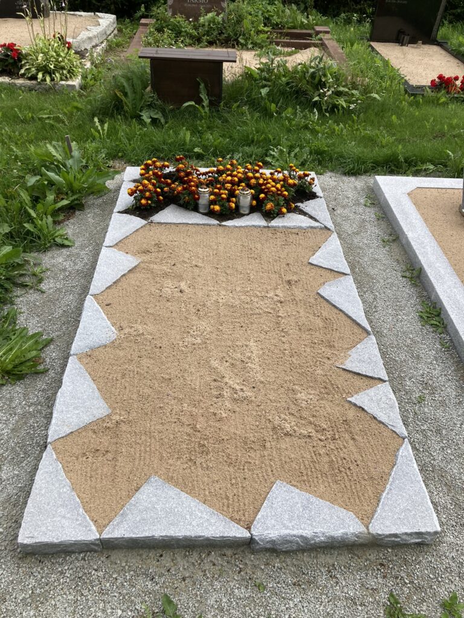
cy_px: 309
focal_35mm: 28
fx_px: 500
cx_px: 232
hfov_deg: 49.7
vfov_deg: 63.4
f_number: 1.8
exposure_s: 1/972
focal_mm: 3.99
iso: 20
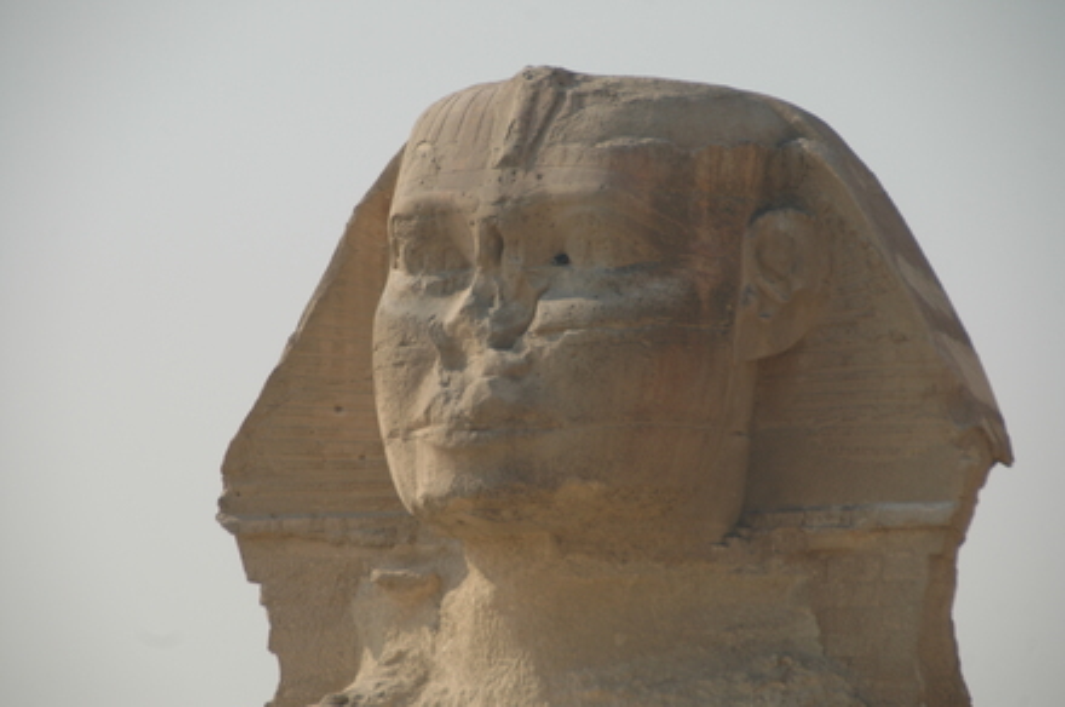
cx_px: 532
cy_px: 354
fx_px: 6646
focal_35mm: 225
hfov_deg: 9.2
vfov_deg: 6.1
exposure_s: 1/800
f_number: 7.1
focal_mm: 150
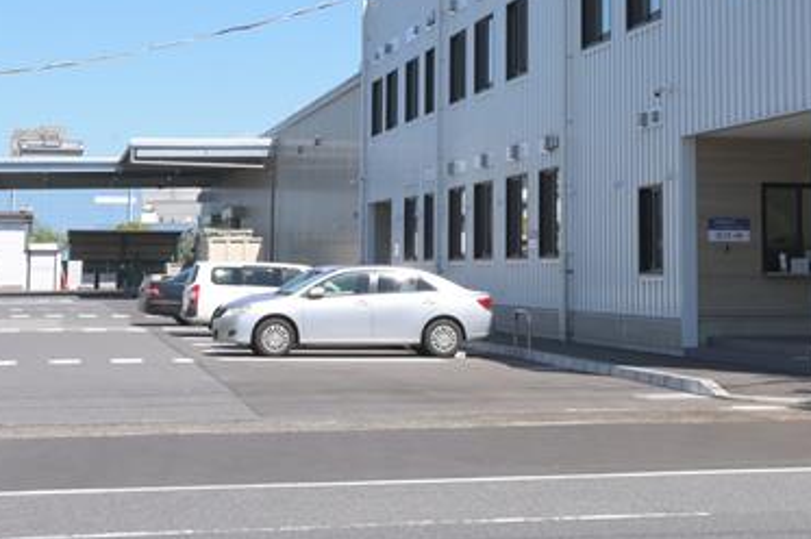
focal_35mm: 75
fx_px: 1688
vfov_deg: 17.9
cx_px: 541
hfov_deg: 26.9
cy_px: 63
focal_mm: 35
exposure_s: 1/800
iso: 1600
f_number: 14
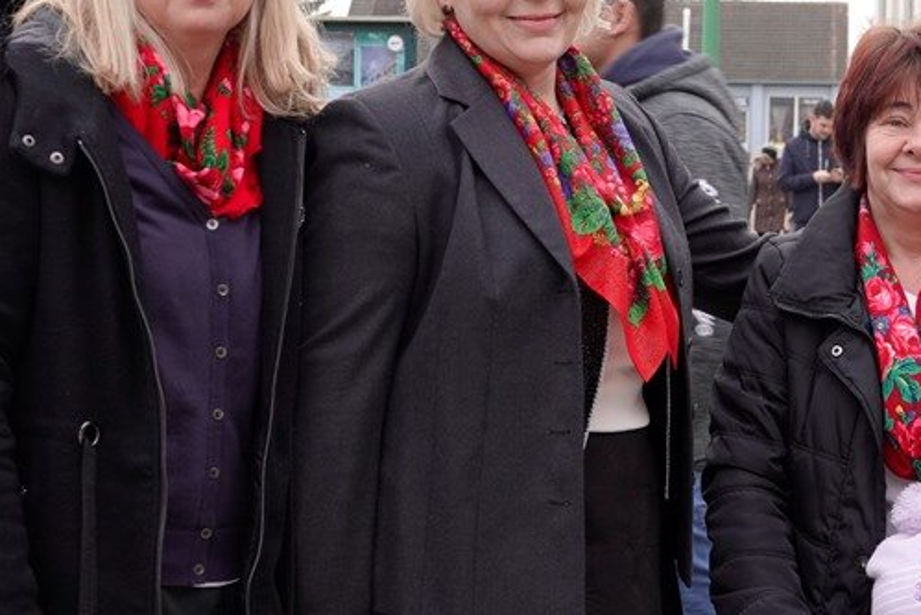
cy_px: 361
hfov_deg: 17.6
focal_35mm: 115
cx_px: 736
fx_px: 2943
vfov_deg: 11.9
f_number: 3.5
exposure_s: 1/100
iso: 100
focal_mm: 20.49
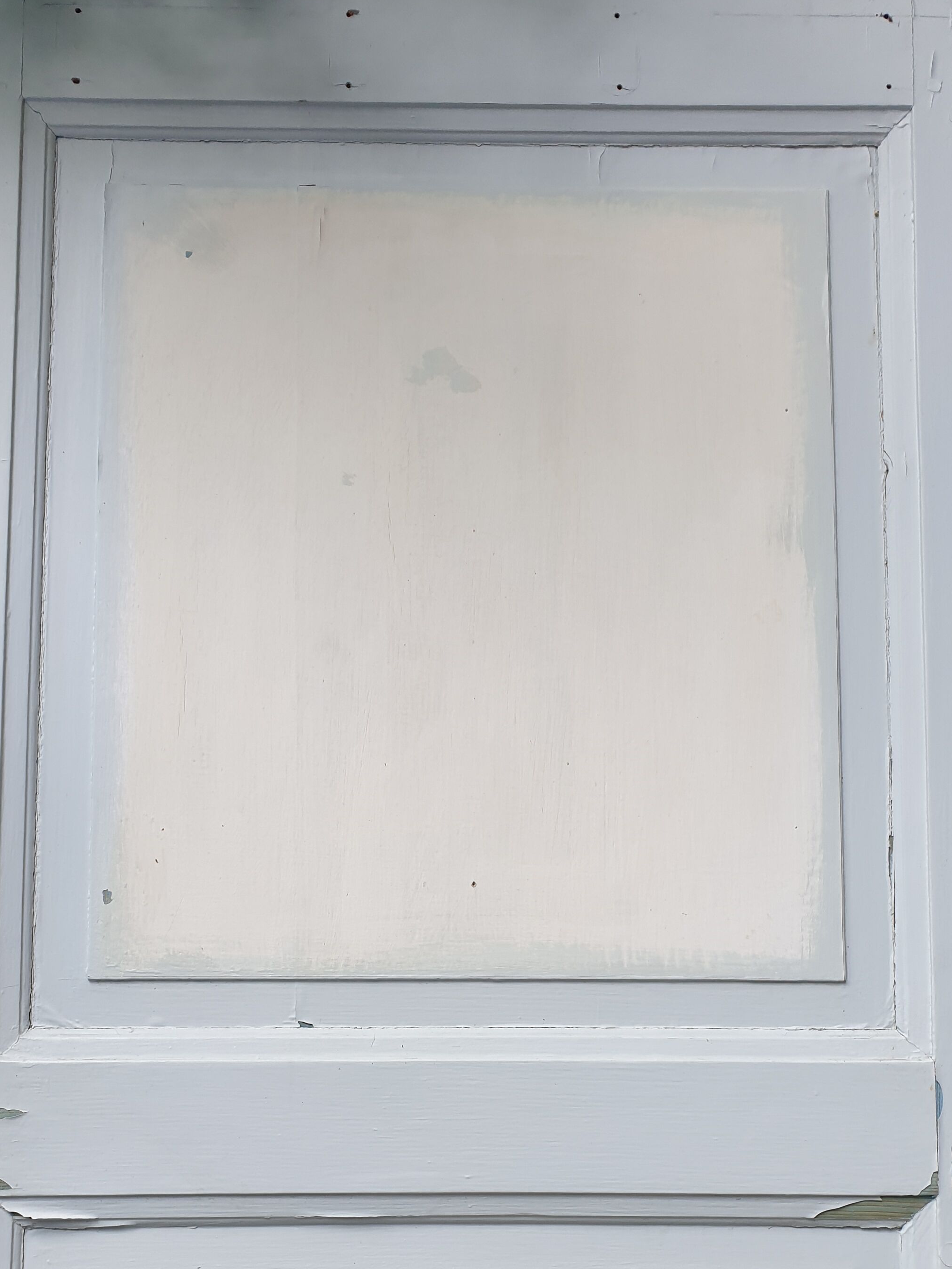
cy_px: 939
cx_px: 479
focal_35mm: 39
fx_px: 1430
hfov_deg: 36.8
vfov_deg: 46.3
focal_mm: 4.3
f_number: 2.4
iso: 64
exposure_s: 1/100
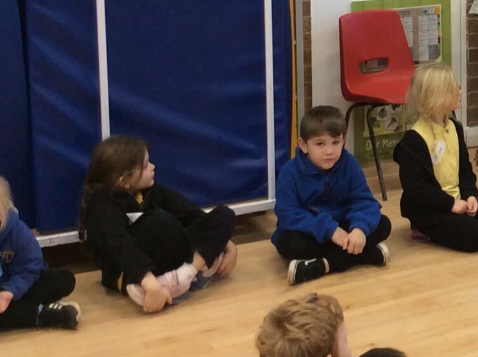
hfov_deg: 20.6
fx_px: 1213
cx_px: 602
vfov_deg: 16.3
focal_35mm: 88
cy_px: -13
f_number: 2.4
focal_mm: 3.3
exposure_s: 1/25
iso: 50
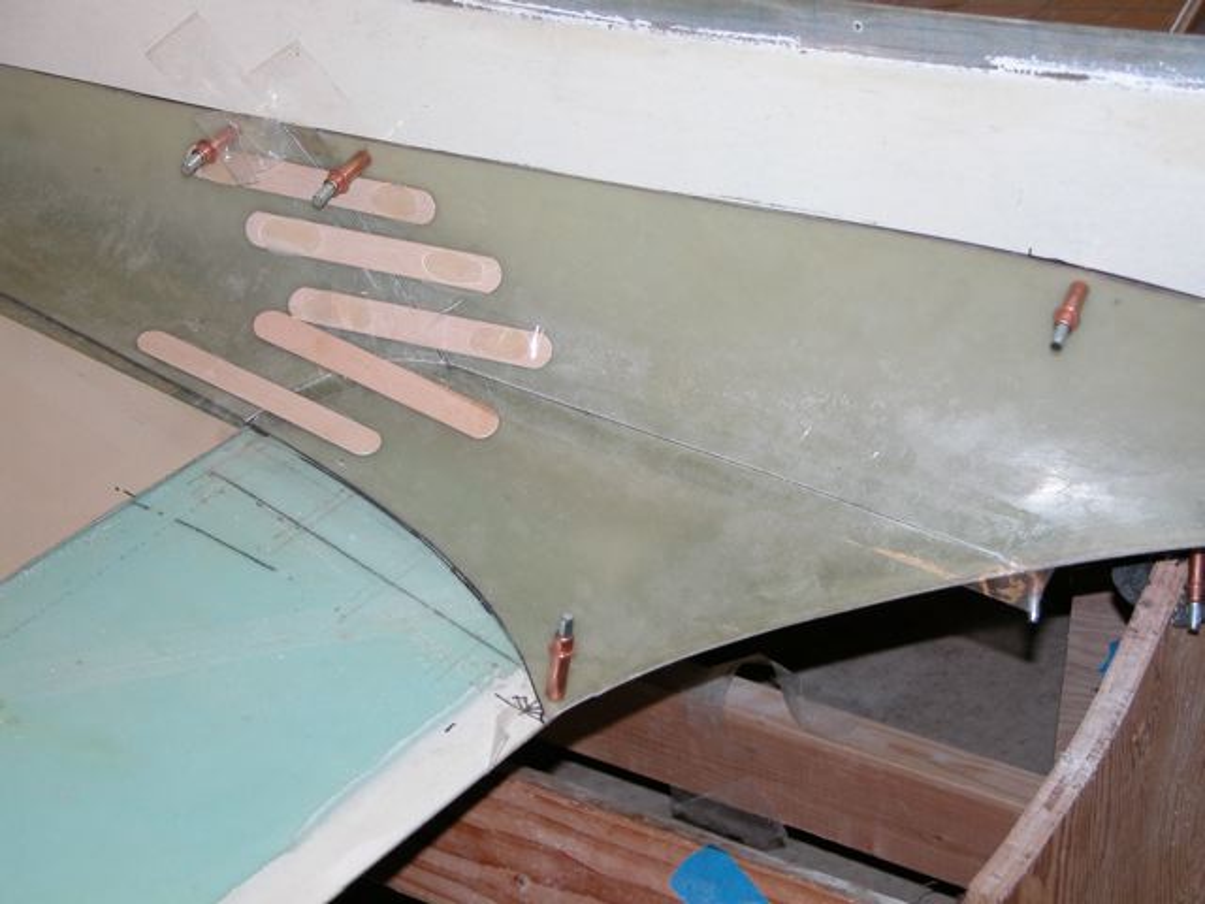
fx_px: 2889
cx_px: 602
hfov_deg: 23.6
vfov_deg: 17.8
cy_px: 452
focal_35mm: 83
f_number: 3.5
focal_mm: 21
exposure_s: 1/125
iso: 100
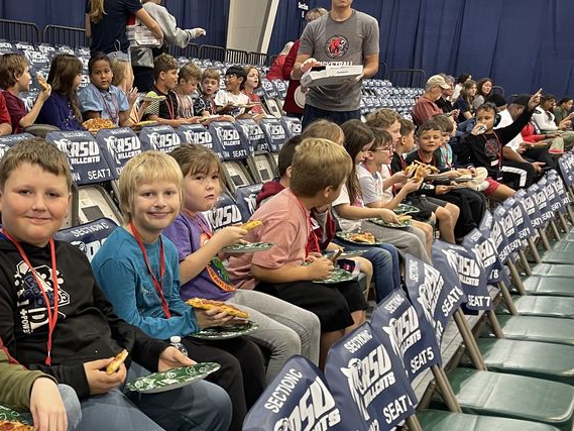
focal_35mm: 45
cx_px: 85
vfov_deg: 31.4
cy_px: 340
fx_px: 746
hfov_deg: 39.7
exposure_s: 1/60
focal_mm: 5.1
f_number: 1.6
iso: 125
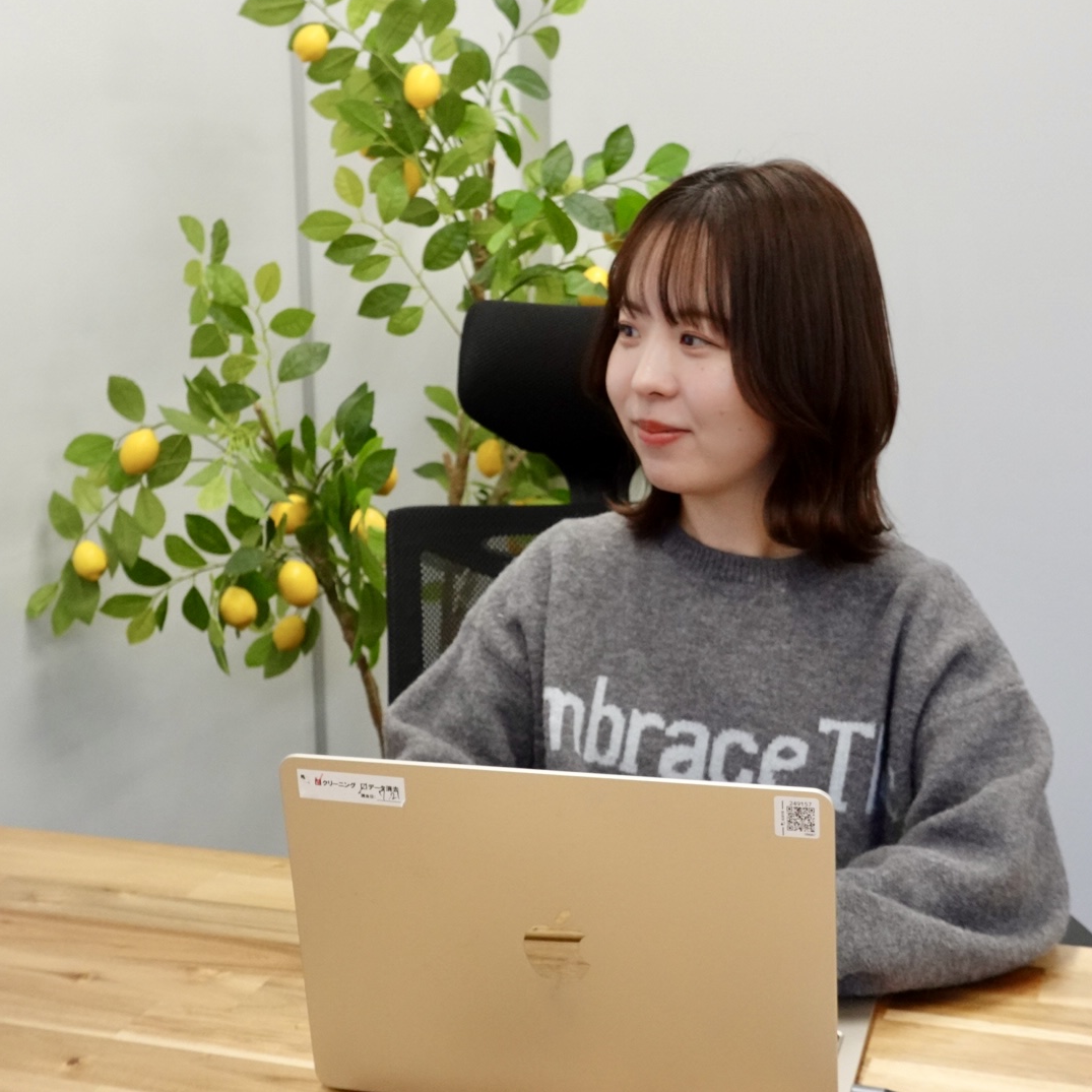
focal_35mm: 55
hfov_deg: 31.1
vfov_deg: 31.1
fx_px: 1963
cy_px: 545
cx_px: 540
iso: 1250
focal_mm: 15.61
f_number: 4
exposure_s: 1/200
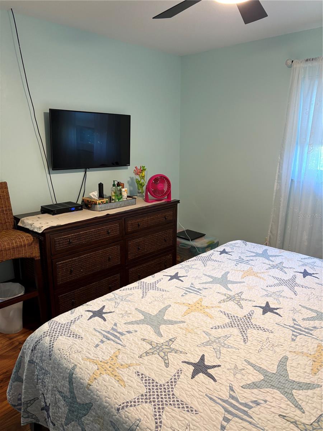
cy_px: 216
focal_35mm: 26
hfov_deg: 53.1
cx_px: 162
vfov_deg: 67.3
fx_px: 323
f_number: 1.6
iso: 160
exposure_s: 1/60
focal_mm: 5.96
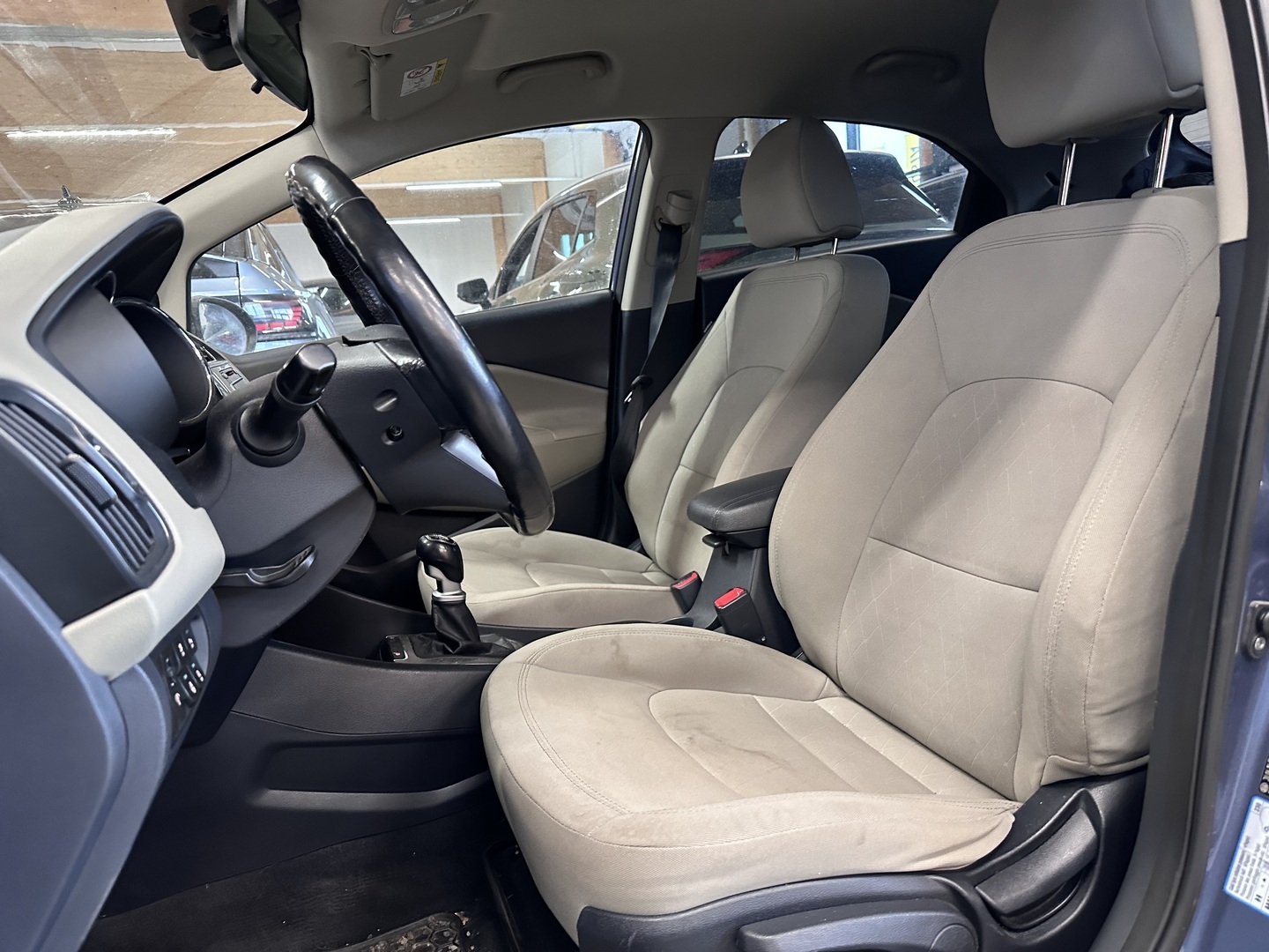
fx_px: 880
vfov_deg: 56.8
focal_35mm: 24
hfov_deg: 71.6
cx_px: 634
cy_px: 476
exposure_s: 1/50
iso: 500
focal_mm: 6.86
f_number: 1.78
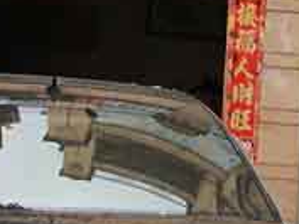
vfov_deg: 11.2
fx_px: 1132
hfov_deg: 14.4
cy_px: 241
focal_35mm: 131
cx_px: 389
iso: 32
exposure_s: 1/33
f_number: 2.2
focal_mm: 4.15
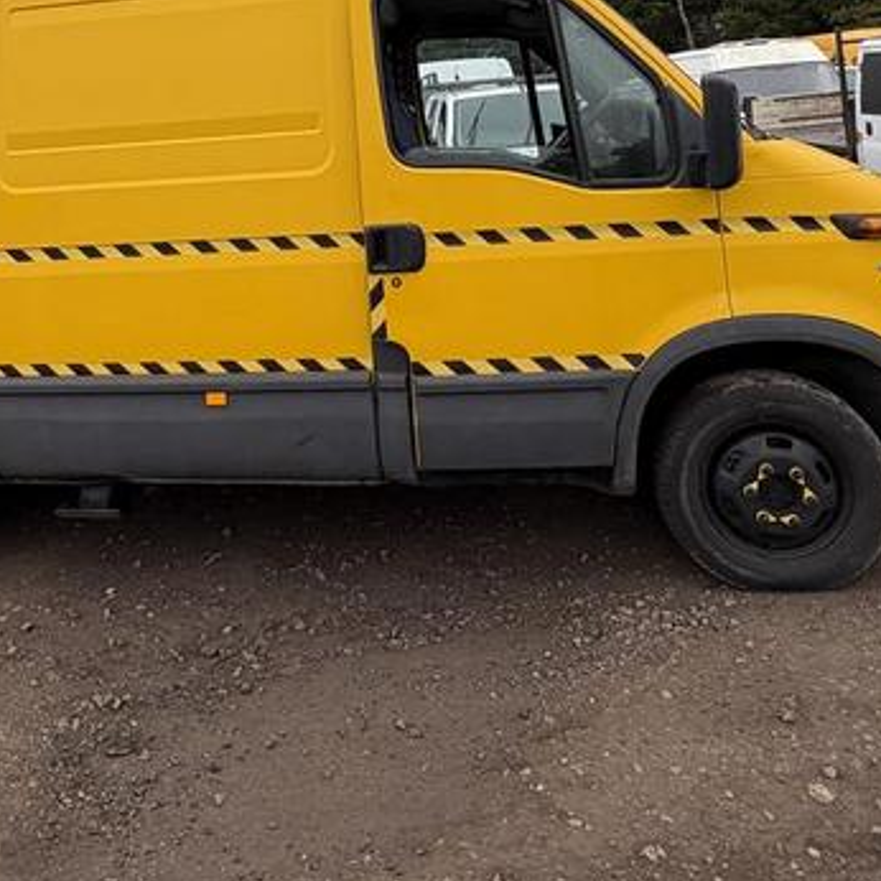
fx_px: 921
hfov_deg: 50.3
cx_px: 303
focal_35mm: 32
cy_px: 120
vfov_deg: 47.0
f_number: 2.2
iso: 40
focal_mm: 2.22
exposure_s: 1/253
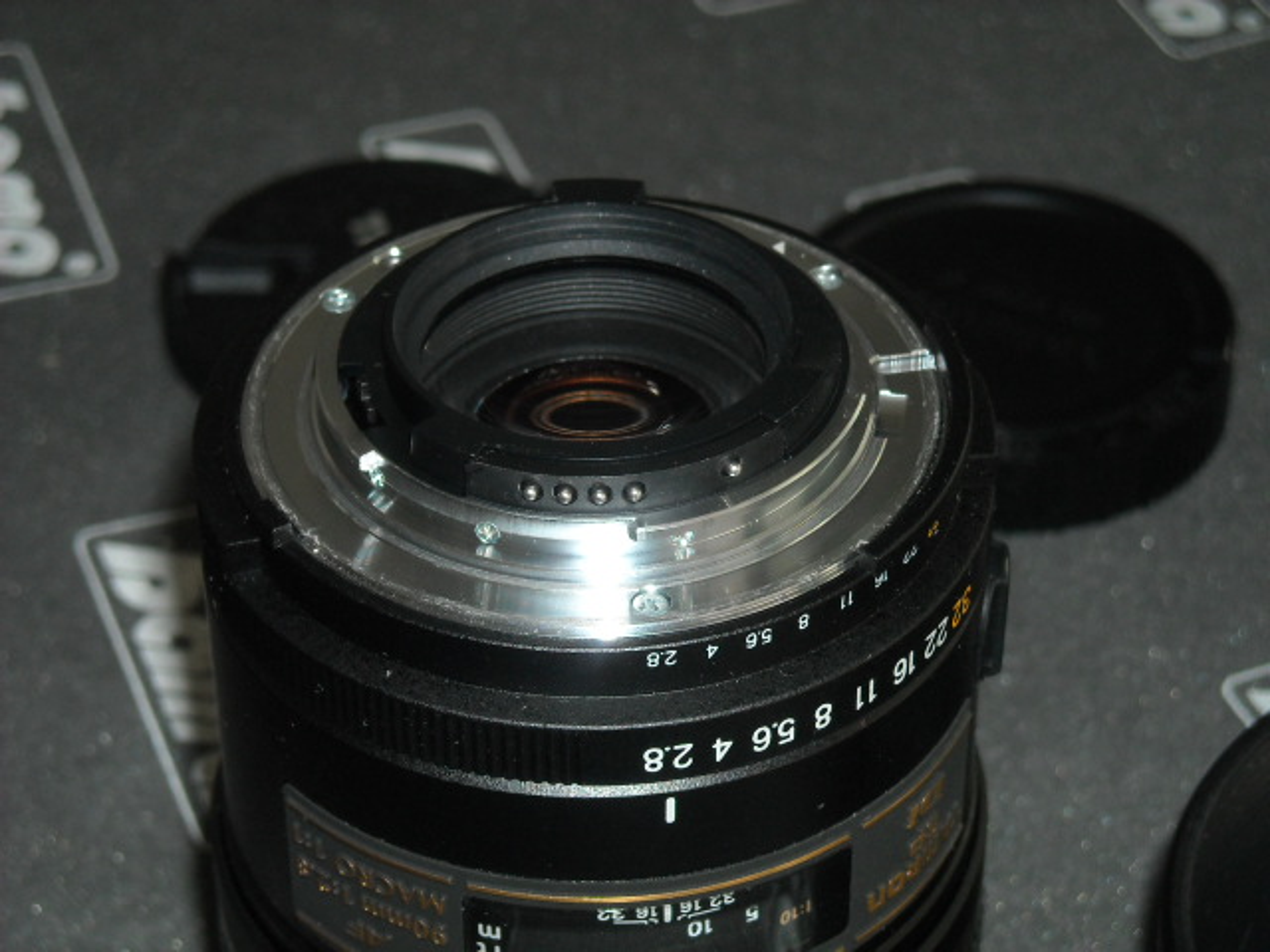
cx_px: 635
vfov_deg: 14.1
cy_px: 476
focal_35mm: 105
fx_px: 3852
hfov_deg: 18.7
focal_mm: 17.1
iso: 200
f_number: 4.7
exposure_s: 1/125
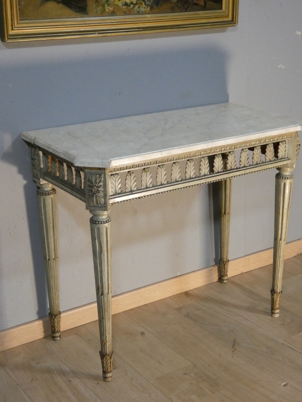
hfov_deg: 25.2
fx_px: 675
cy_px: 201
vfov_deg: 33.2
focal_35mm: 58
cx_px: 151
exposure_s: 1/80
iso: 800
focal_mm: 10.4
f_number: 4.1
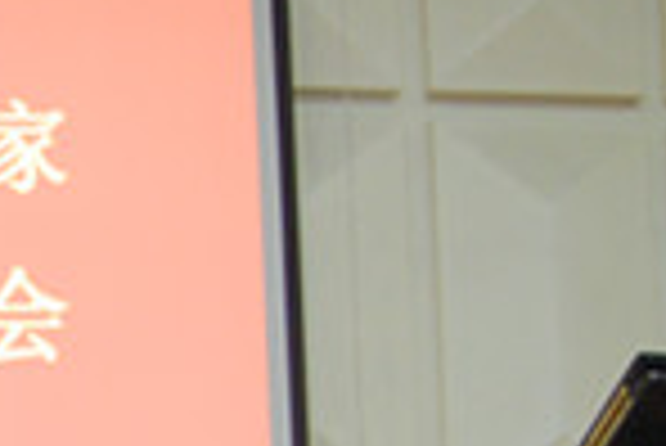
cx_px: -634
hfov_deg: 12.2
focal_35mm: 150
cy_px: 1018
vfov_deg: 8.5
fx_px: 2778
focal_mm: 20
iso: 800
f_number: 3.8
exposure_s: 1/15
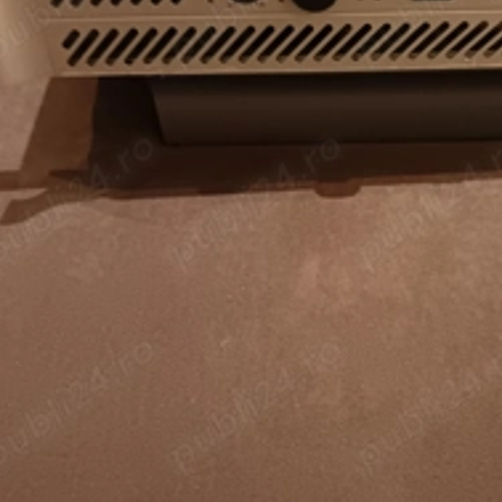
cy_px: 244
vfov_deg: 37.5
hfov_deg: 37.0
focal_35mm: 45
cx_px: 348
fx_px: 738
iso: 6132
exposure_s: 1/16.7
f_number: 1.75
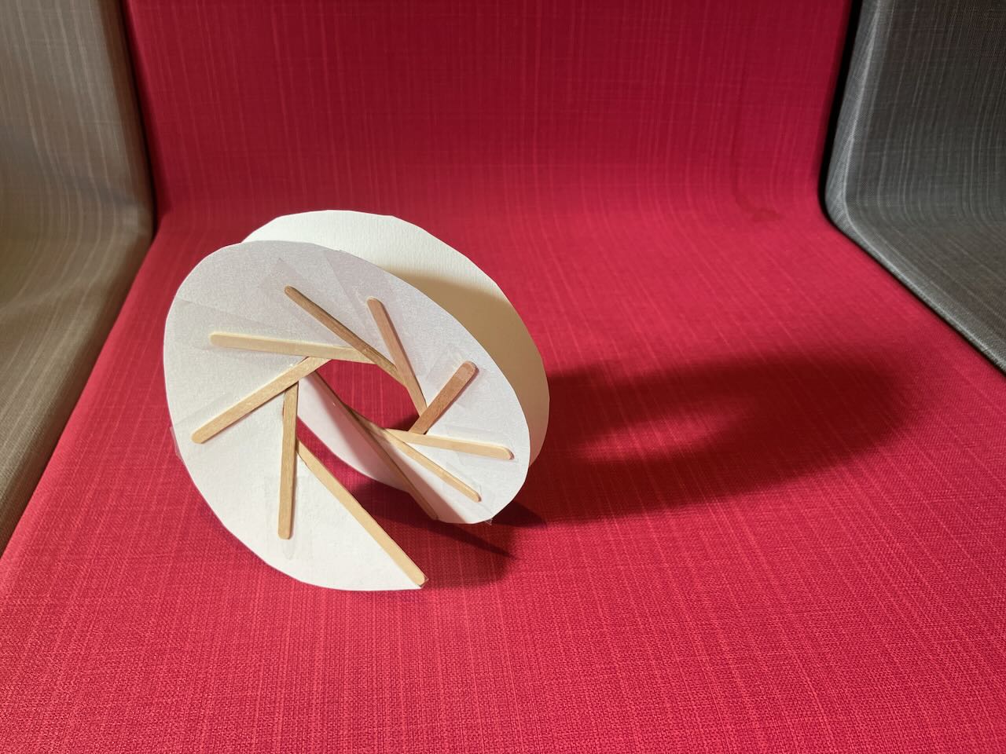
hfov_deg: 63.4
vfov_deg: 49.7
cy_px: 377
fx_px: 814
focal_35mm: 28
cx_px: 503
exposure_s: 1/100
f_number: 1.8
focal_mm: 3.99
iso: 40
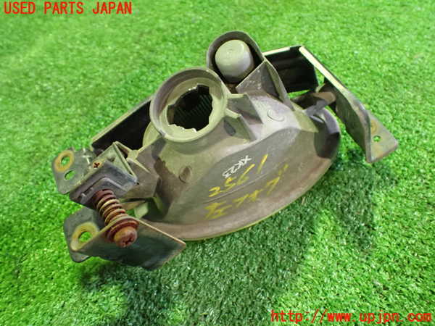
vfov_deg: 46.8
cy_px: 163
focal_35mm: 30
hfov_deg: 60.0
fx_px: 377
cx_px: 218
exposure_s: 1/30
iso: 1250
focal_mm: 5.4
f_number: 2.3
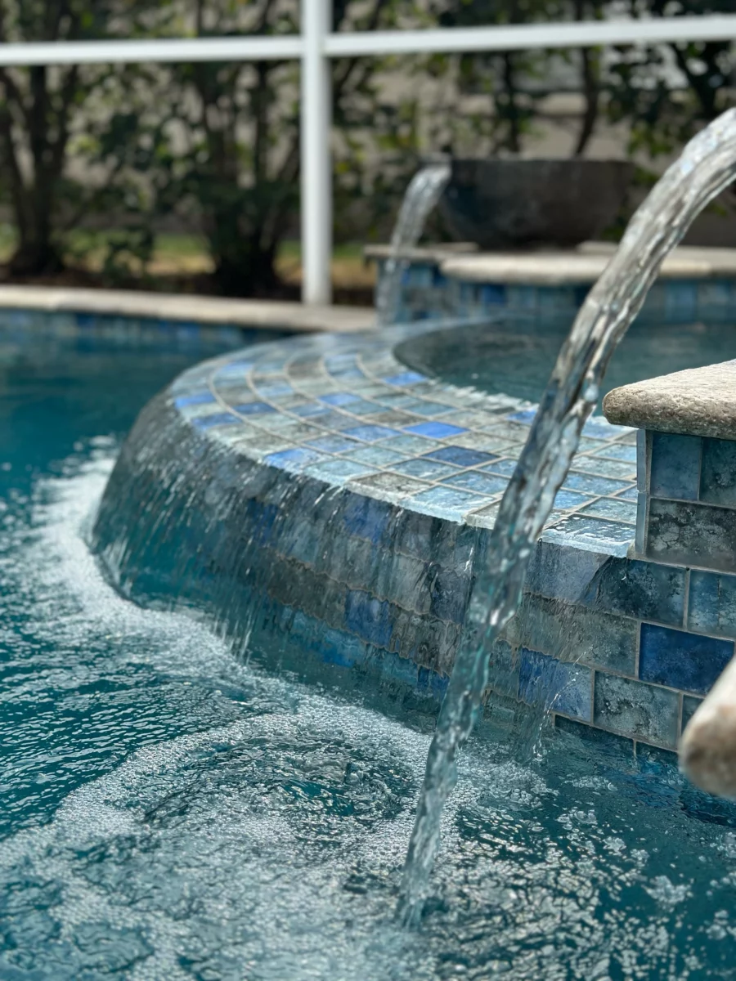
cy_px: 490
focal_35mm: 48
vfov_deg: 39.7
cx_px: 368
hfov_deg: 30.3
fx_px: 1361
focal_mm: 6.86
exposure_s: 1/1751
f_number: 1.78
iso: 80
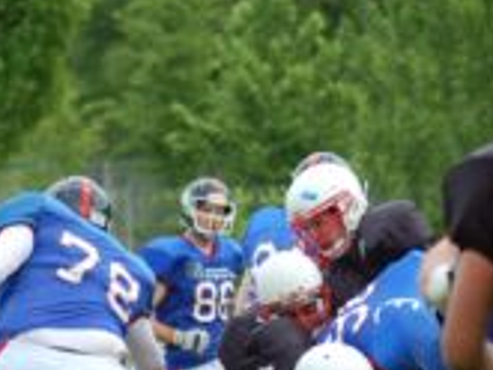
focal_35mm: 534
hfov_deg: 3.7
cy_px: 361
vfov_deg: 2.8
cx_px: 327
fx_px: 7615
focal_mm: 135
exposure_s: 1/800
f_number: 4.5
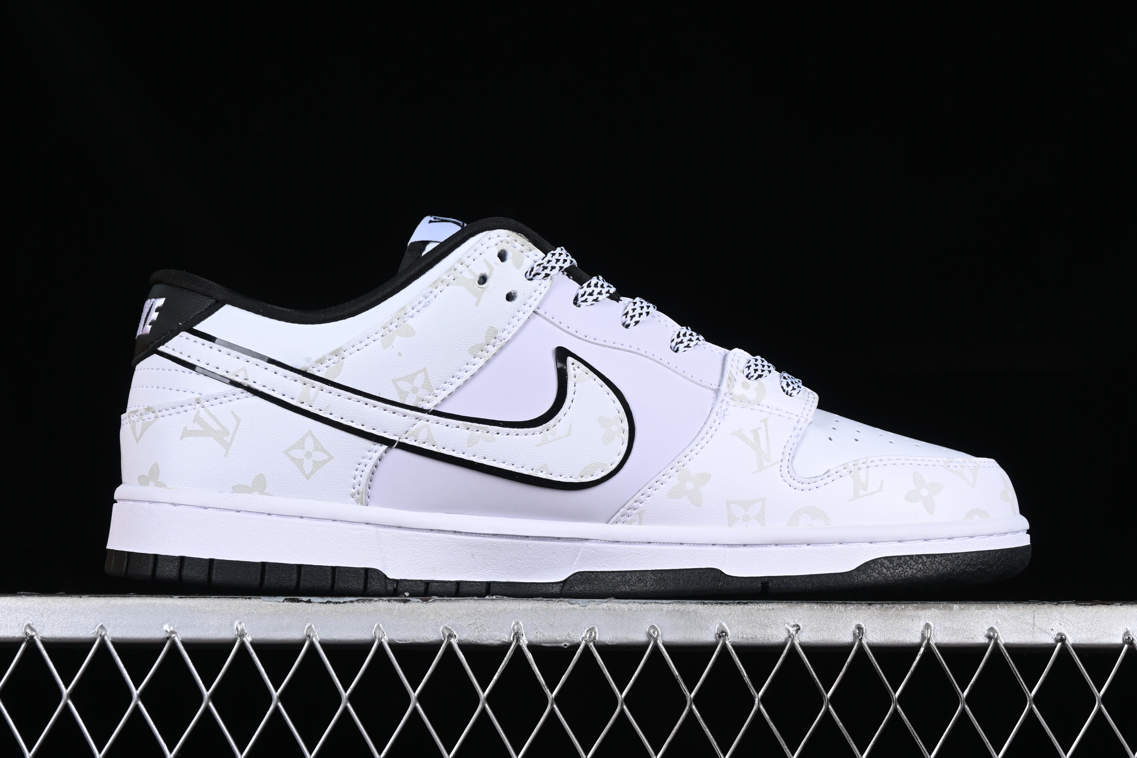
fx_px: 2369
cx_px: 568
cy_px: 379
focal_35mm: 75
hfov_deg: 27.0
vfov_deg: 18.2
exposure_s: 1/80
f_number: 8
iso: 160
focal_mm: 50
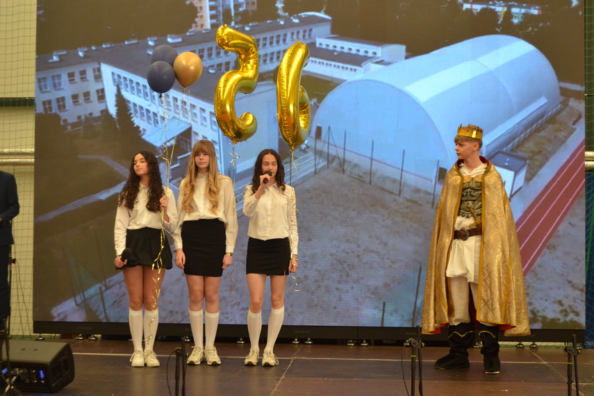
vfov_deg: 22.6
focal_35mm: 60
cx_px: 297
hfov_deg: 33.4
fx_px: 990
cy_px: 198
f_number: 5.3
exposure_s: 1/60
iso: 640
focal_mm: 40
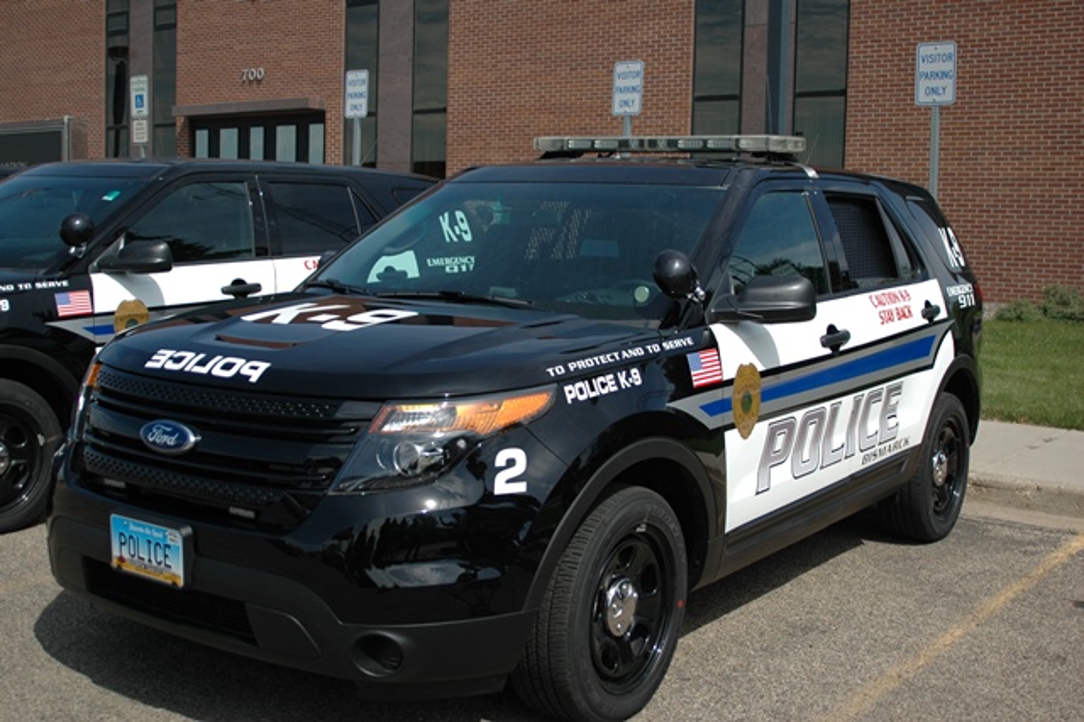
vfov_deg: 31.9
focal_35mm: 42
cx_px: 542
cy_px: 361
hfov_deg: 46.4
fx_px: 1264
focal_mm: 28
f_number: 3.5
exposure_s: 1/2500
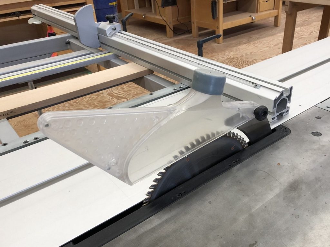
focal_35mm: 28
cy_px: 124
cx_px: 165
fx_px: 267
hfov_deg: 63.4
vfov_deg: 49.7
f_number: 1.8
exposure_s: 1/30
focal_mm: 3.99
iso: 25
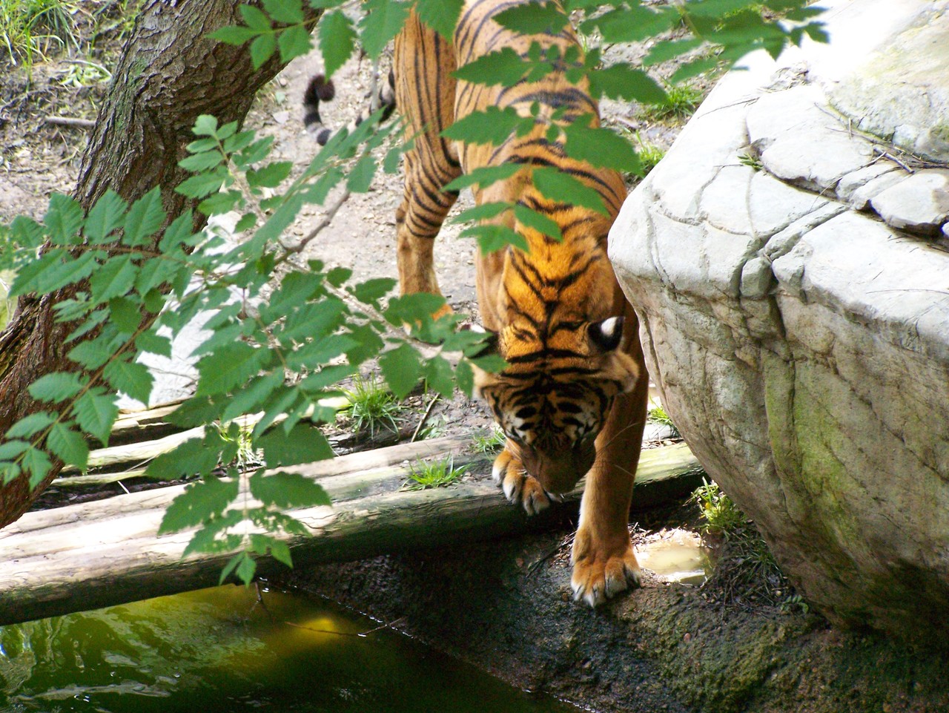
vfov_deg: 7.9
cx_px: 474
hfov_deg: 10.5
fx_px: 5183
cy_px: 356
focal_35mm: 189
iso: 400
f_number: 3.2
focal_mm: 31.3
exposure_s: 1/200
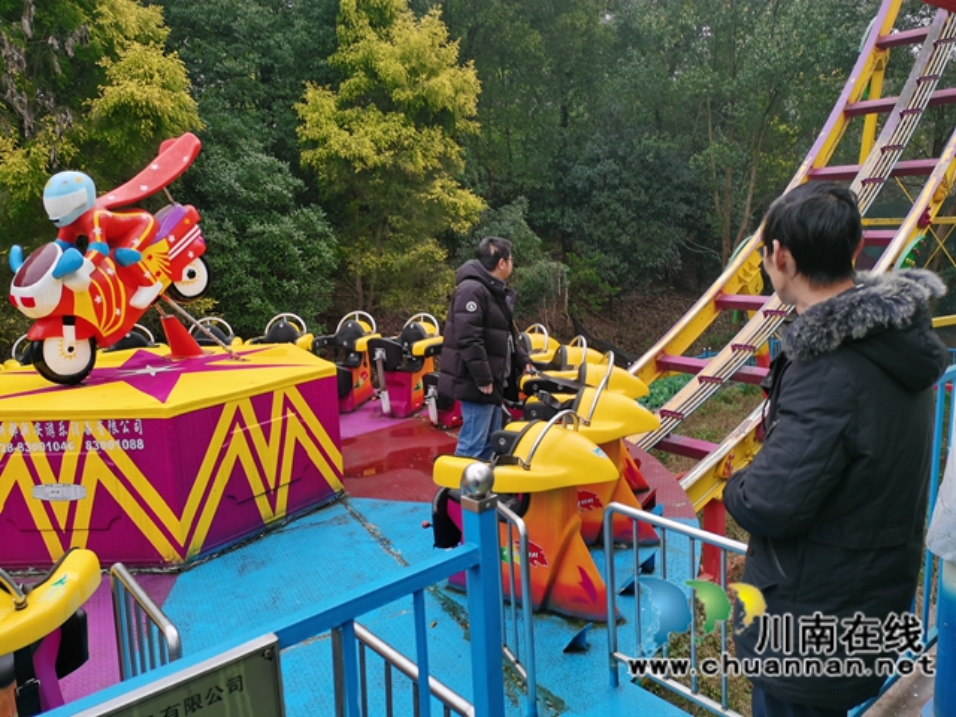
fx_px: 746
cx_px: 478
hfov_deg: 65.3
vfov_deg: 51.4
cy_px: 358
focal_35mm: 27
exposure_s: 1/593
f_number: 1.8
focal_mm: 5.58
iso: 50
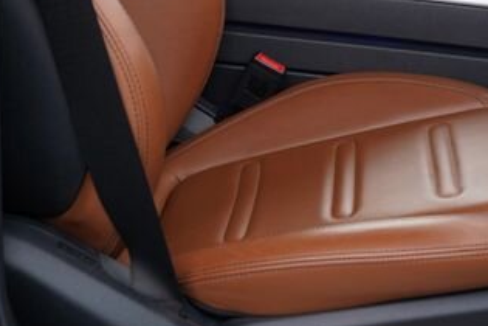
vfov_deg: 16.2
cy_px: -140
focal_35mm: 78
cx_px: 500
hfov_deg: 24.7
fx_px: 1057
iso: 100
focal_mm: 24
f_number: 4.5
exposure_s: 1/80
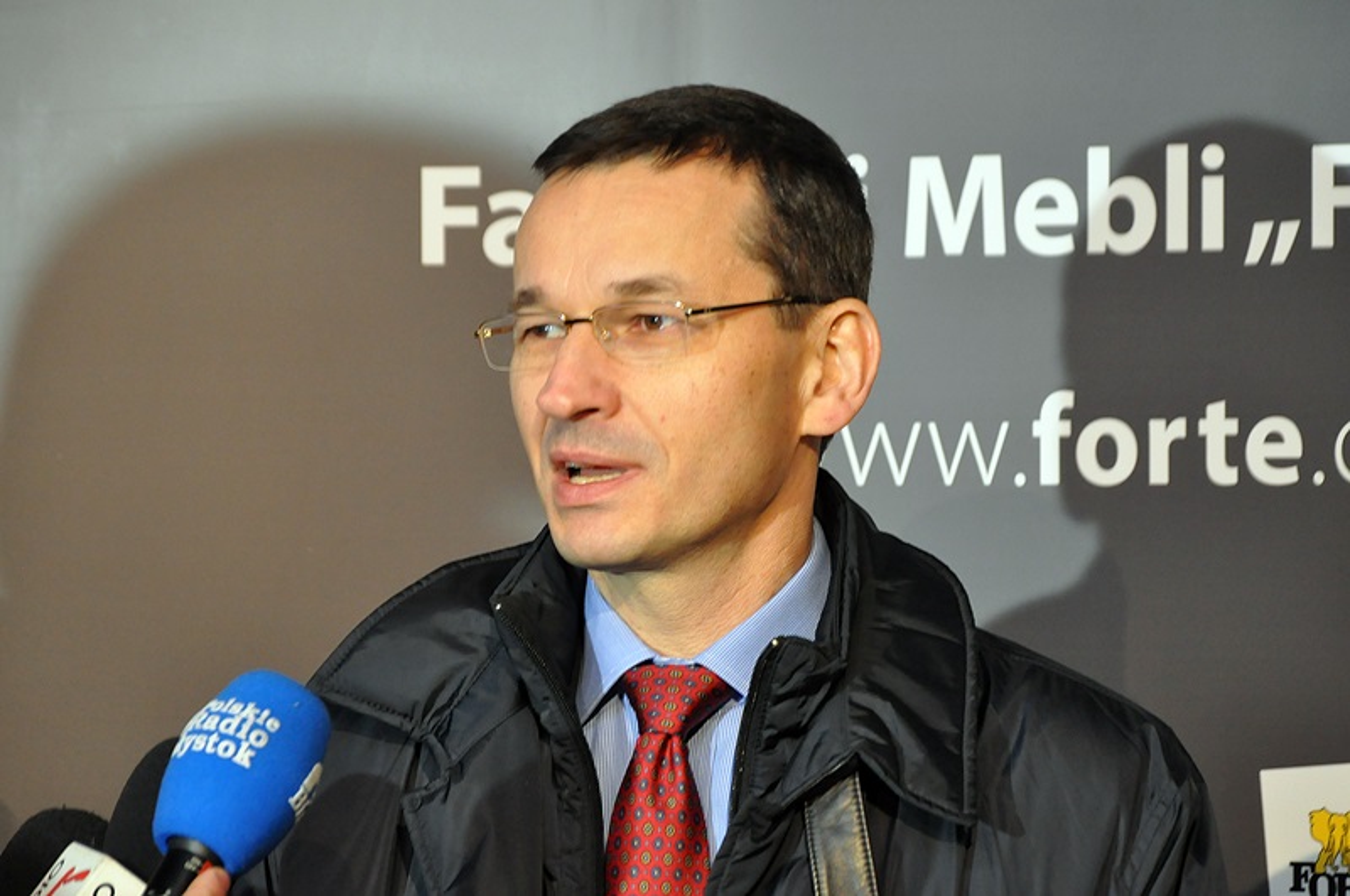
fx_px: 5898
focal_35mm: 158
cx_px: 675
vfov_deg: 8.7
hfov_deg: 13.1
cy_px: 448
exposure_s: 1/30
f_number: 5.6
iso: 1100
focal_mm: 105
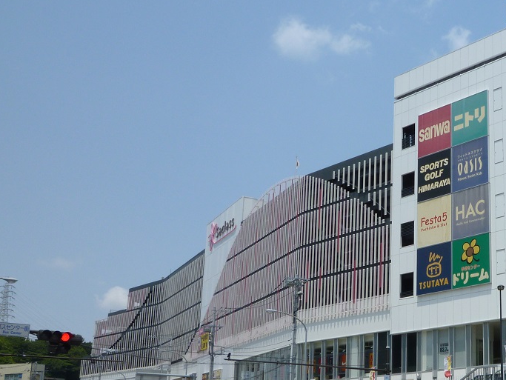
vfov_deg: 26.5
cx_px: 461
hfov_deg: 33.0
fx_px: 804
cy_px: 248
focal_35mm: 55
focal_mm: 5.2
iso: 80
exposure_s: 1/500
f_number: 5.6
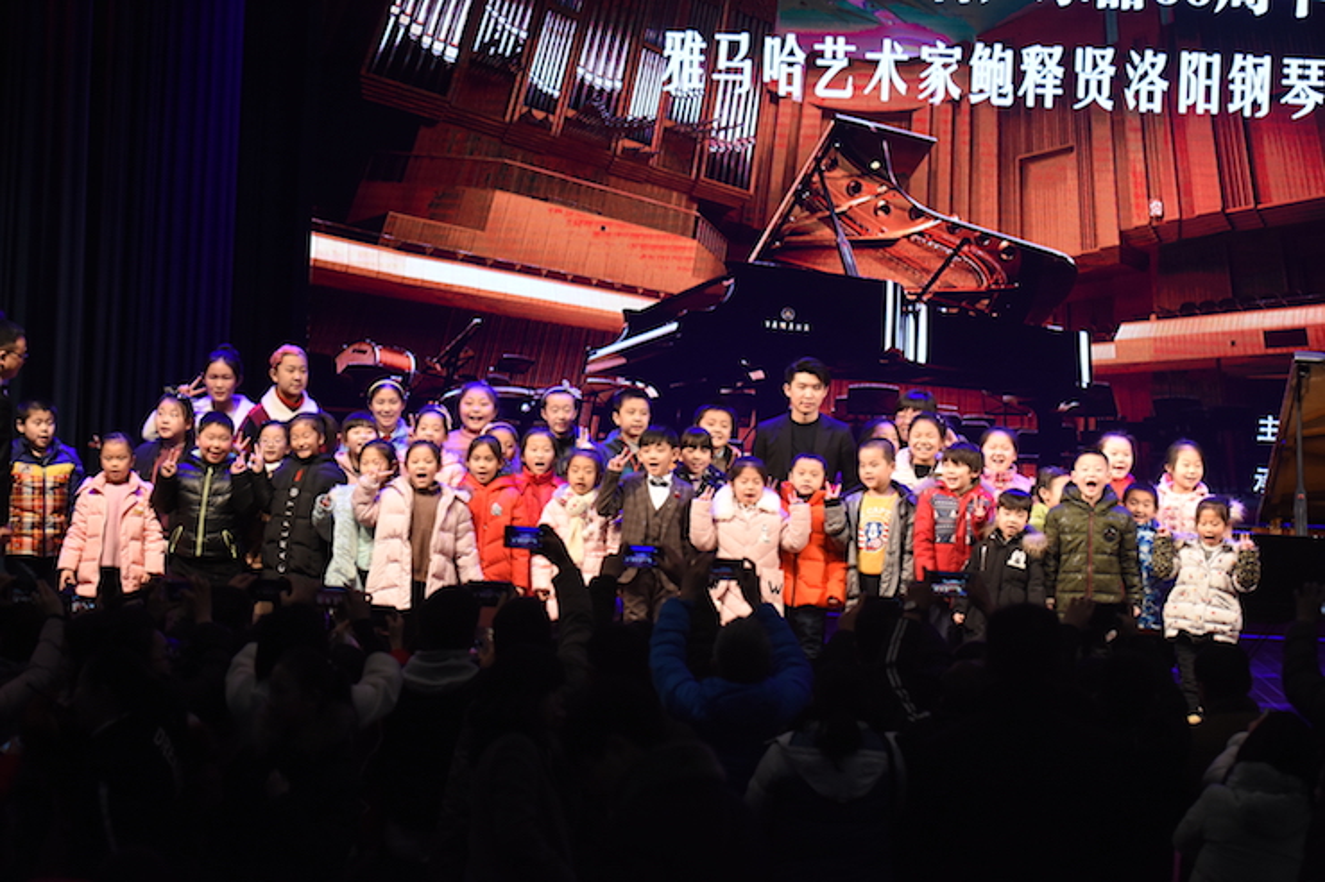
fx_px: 3863
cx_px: 662
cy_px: 441
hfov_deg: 19.5
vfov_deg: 13.0
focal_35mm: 105
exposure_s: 1/500
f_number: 2.8
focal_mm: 70
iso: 1250
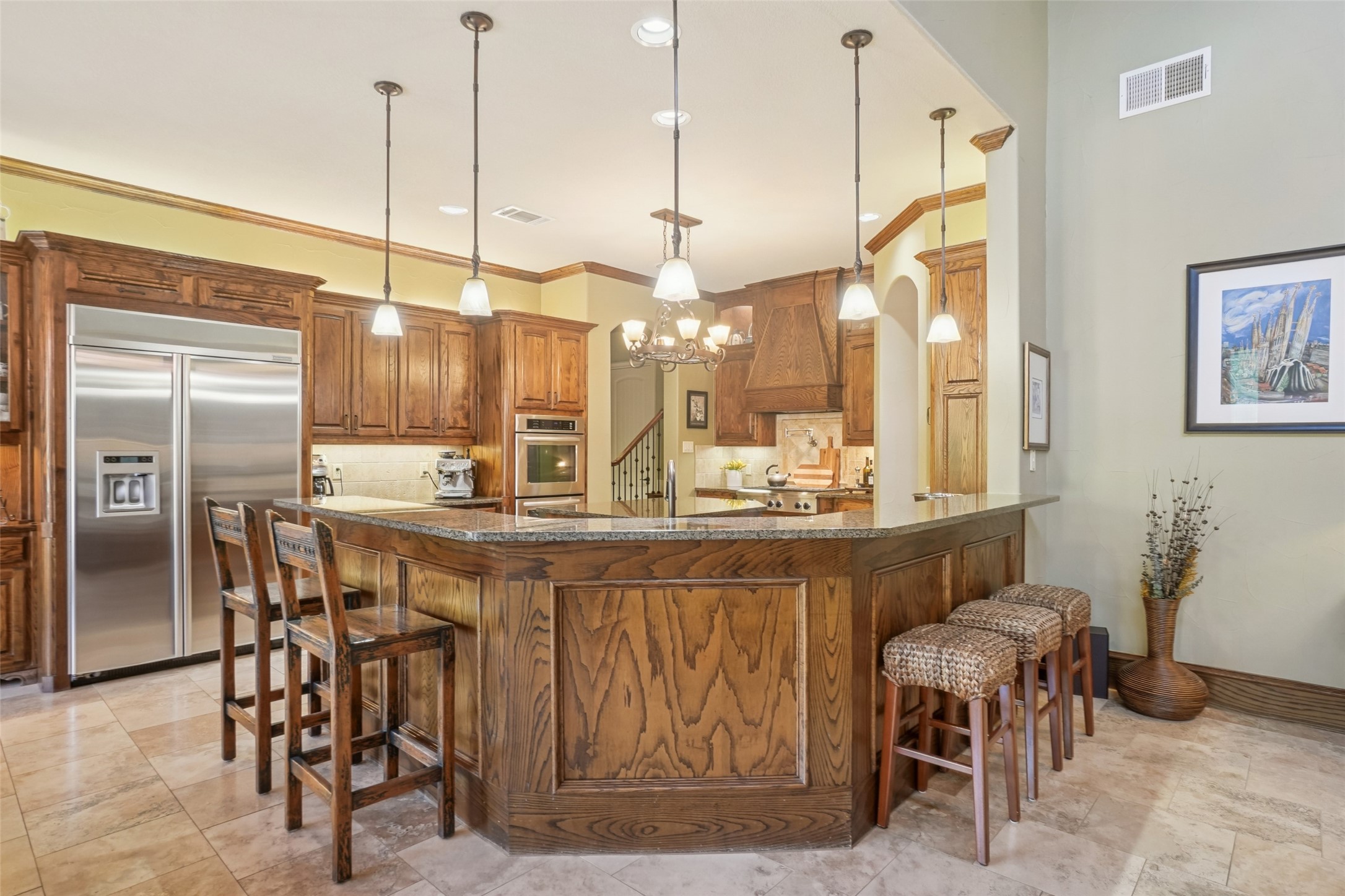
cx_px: 672
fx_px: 672
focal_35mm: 18
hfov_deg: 90.0
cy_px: 448
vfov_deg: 67.4
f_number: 8
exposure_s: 1/5
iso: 400
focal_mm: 12
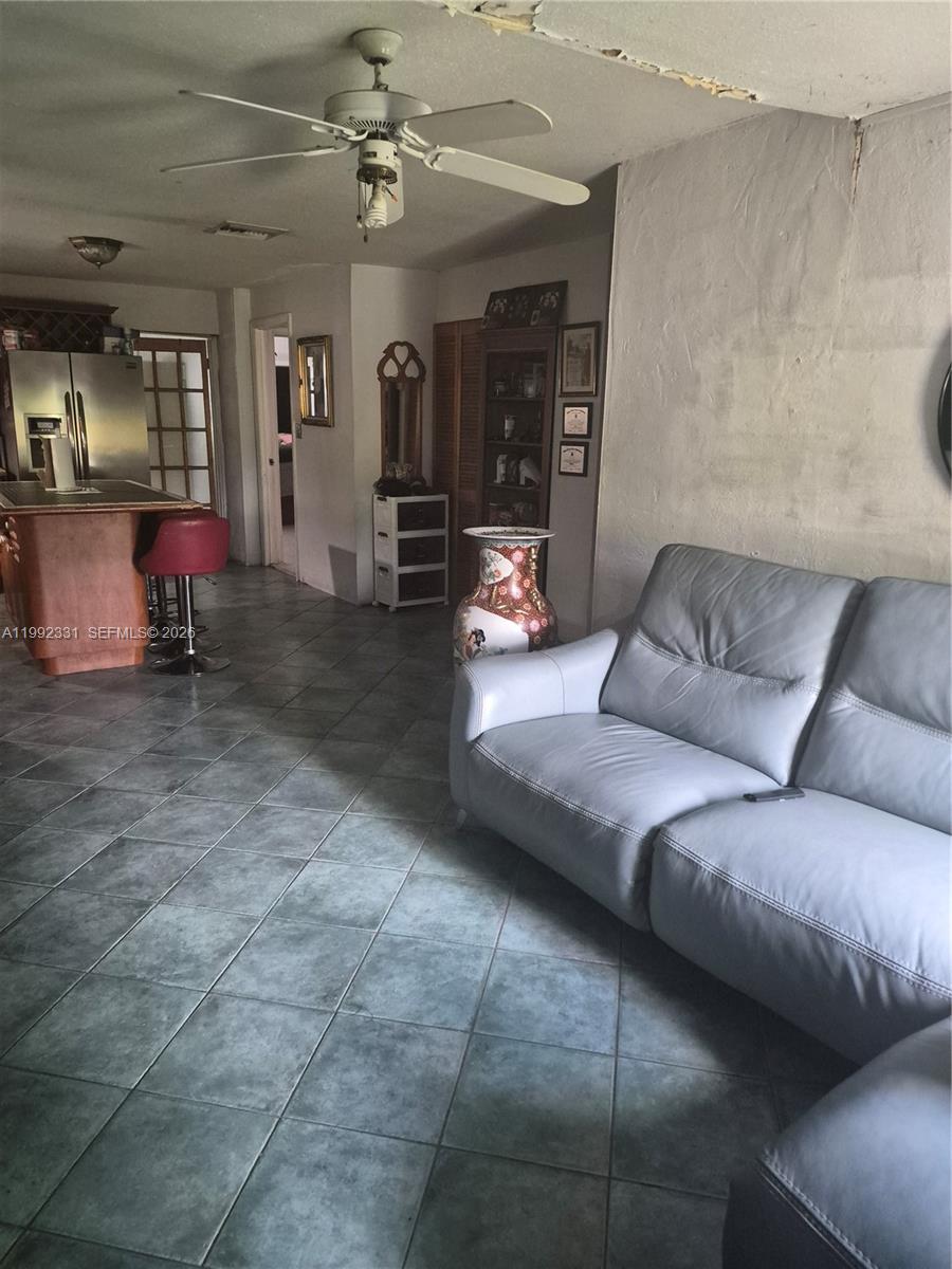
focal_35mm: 23
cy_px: 634
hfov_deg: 58.9
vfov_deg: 73.9
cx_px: 476
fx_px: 843
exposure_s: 1/120
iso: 1600
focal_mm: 5.4
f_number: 1.8
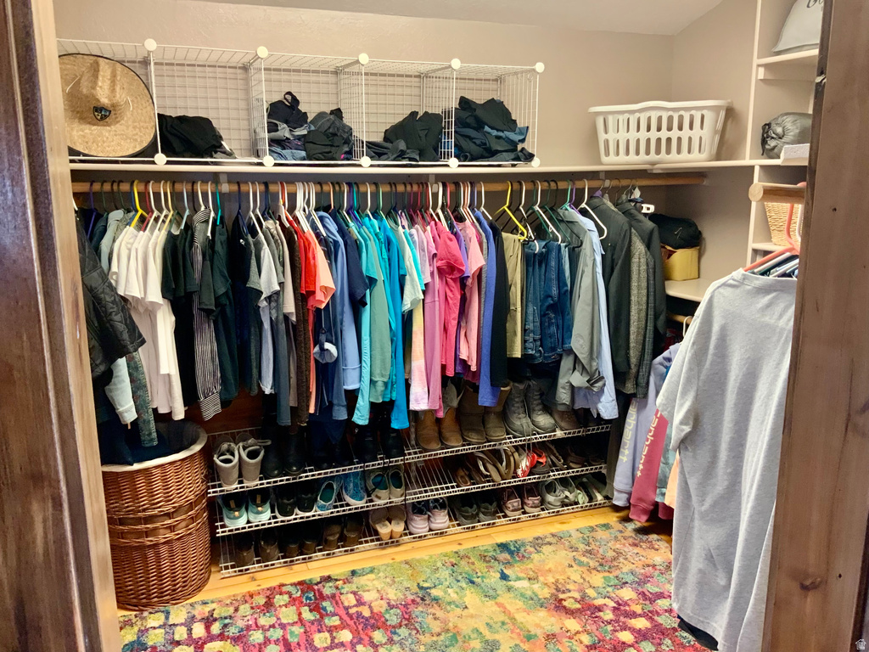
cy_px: 326
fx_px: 728
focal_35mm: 29
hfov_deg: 61.7
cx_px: 434
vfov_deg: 48.2
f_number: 1.8
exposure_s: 1/60
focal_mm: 3
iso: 125
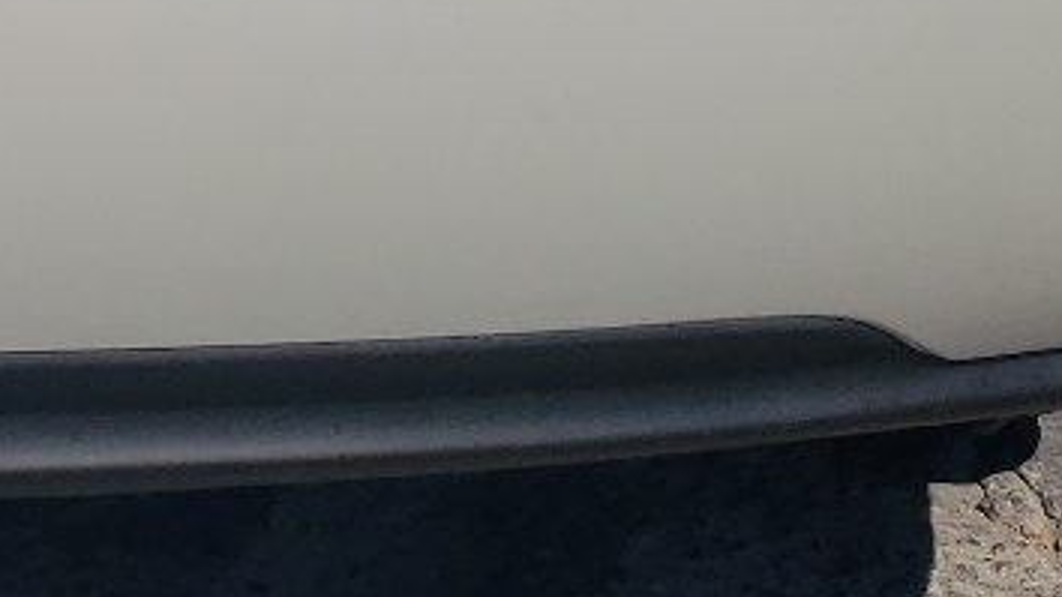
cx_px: -198
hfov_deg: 16.1
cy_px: -693
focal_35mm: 128
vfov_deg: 8.8
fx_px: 3604
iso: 51
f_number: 1.5
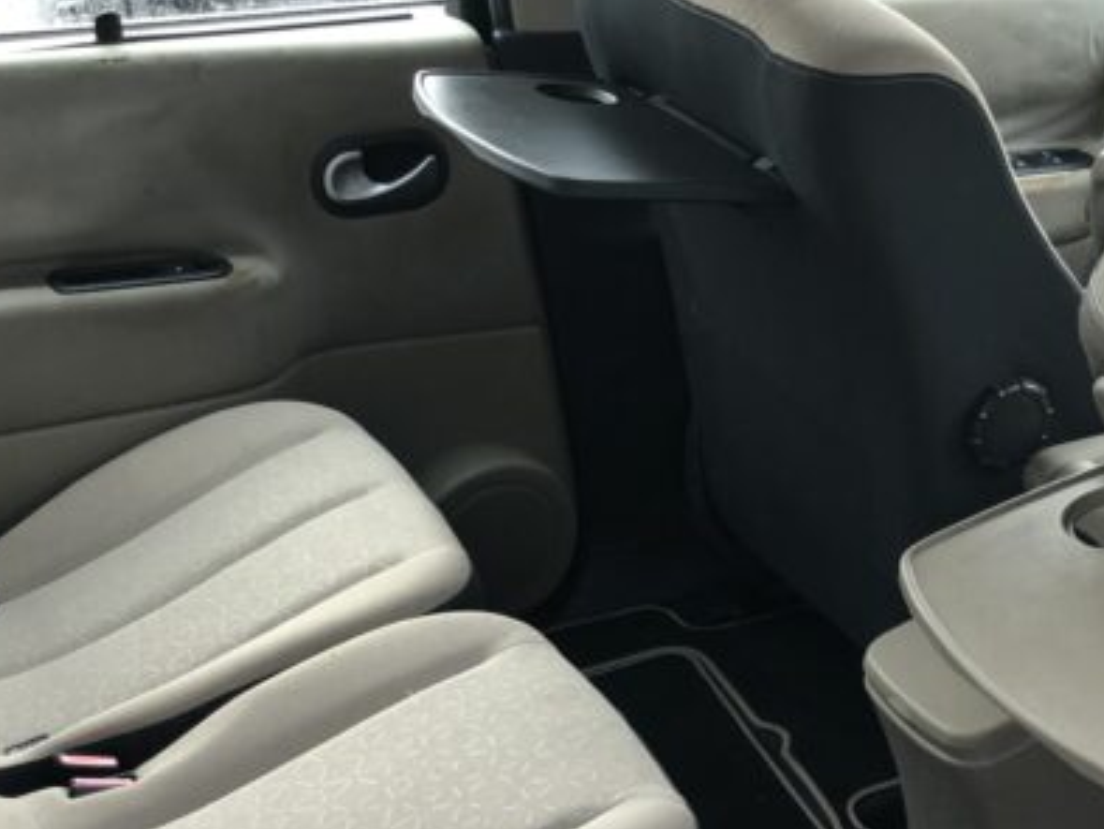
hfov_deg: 33.8
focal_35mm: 57
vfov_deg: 24.7
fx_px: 1818
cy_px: 795
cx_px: 593
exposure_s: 1/30
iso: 25
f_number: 1.8
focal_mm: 4
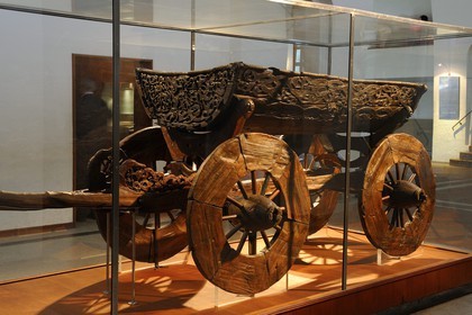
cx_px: 236
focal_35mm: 48
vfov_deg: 28.1
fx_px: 629
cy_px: 158
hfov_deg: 41.1
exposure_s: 1.6
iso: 200
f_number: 8
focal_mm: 48
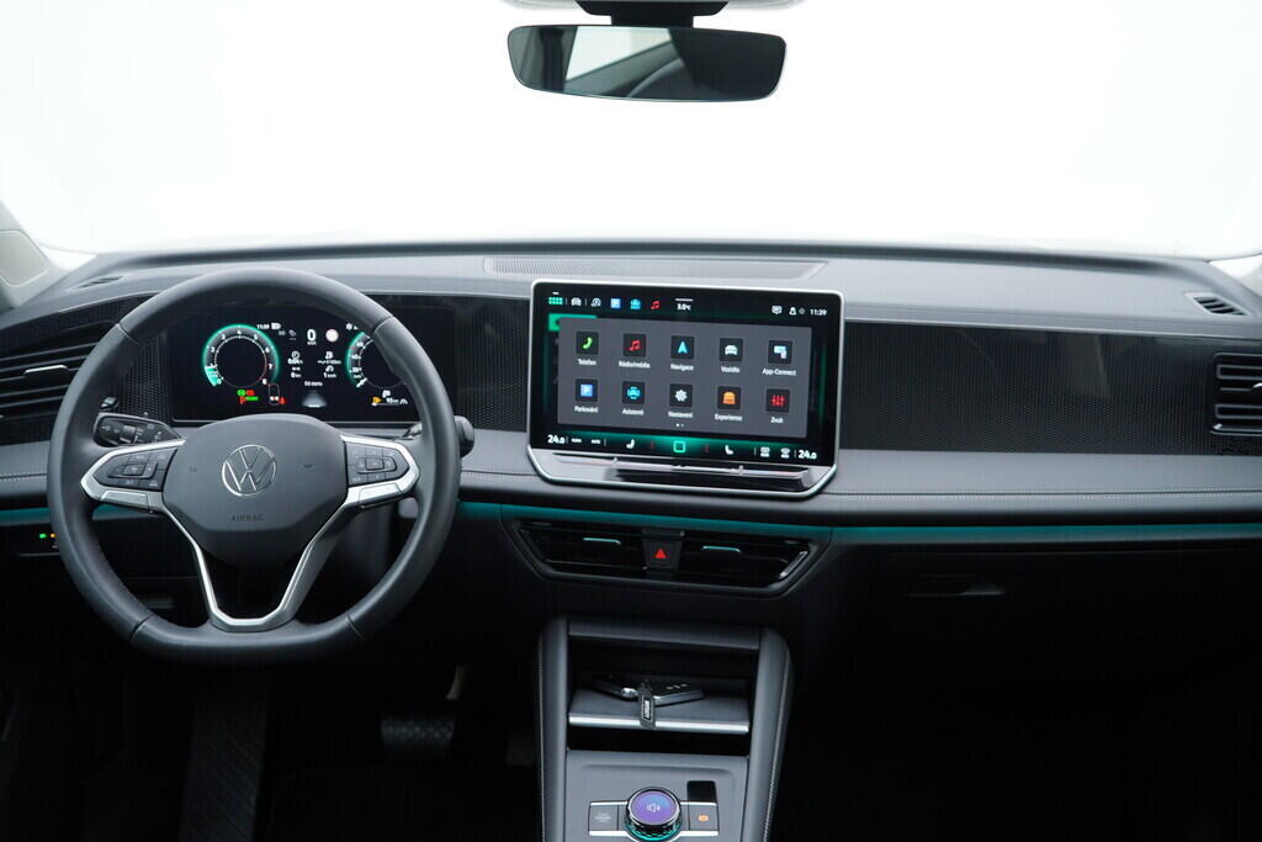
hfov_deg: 53.1
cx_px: 631
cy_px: 421
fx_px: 1262
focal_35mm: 36
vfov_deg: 36.9
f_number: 2.8
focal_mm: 24
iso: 125
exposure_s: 1/40
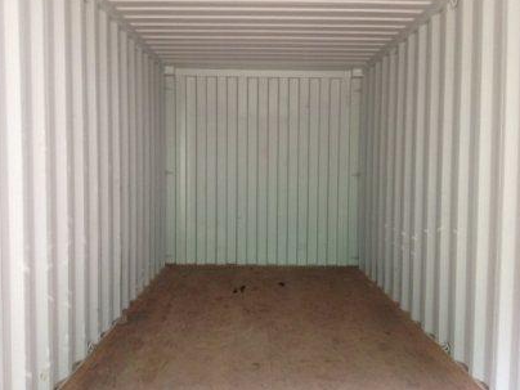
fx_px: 541
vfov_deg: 39.7
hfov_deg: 51.4
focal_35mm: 36
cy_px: 192
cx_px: 261
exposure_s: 1/20
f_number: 2.4
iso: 125
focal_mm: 4.28
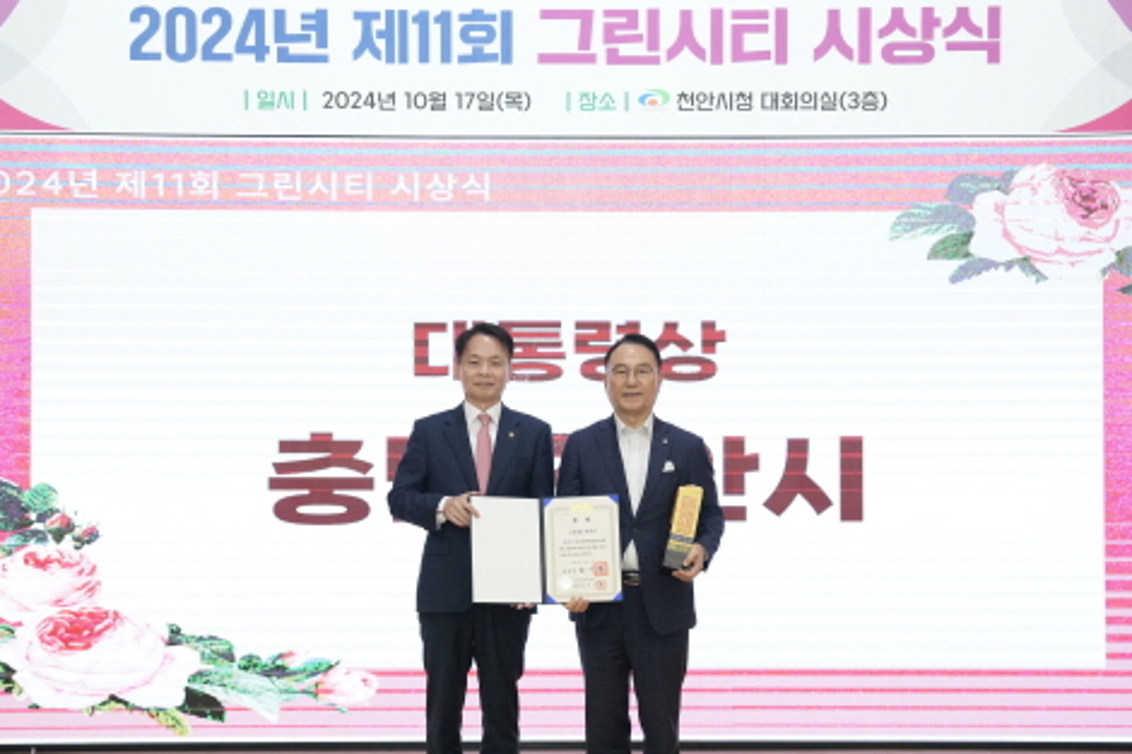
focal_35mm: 60
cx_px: 554
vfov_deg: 22.6
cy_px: 472
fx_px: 1886
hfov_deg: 33.4
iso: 2500
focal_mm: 47
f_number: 3.5
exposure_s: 1/320
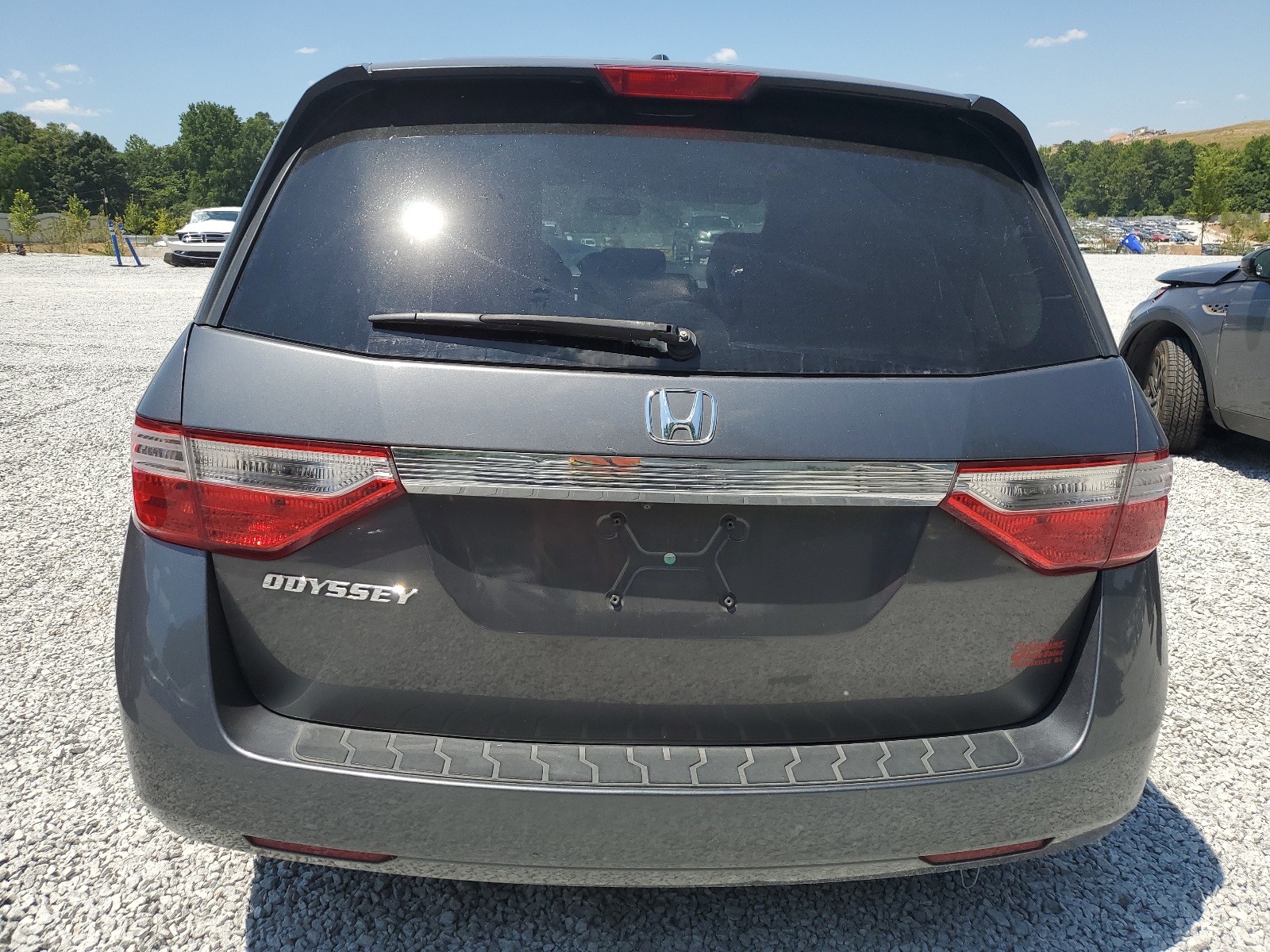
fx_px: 954
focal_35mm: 26
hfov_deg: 67.3
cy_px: 476
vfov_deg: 53.1
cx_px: 635
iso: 50
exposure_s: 1/3333
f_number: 1.5
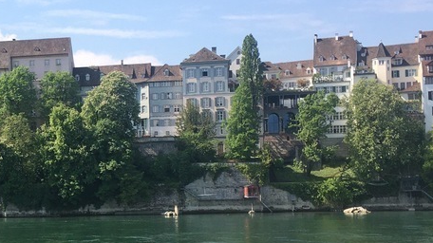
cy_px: 165
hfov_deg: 28.3
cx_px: 18
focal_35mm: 71
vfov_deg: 16.9
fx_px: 815
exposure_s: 1/1304
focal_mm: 4.15
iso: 25
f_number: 2.2
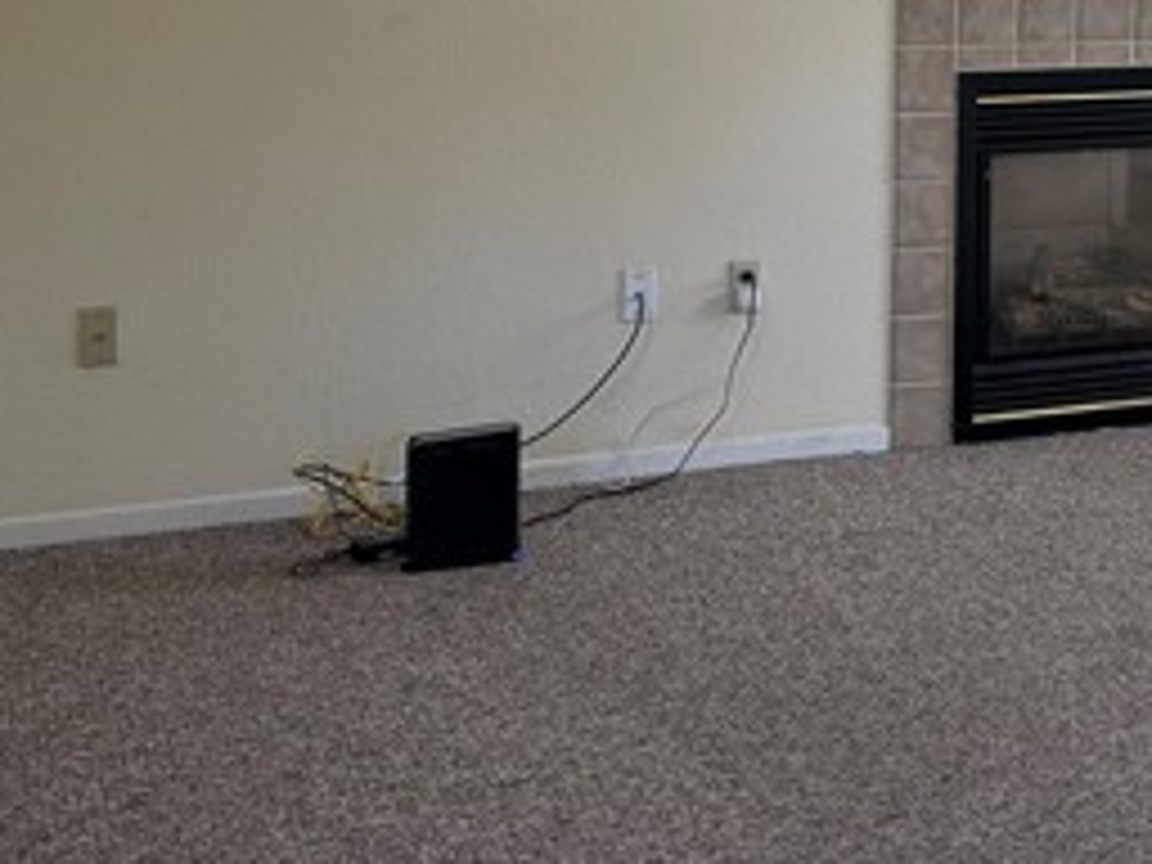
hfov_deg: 29.5
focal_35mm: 65
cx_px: 832
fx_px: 2163
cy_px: 40
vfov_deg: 21.9
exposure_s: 1/121
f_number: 1.5
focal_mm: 5.7
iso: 80
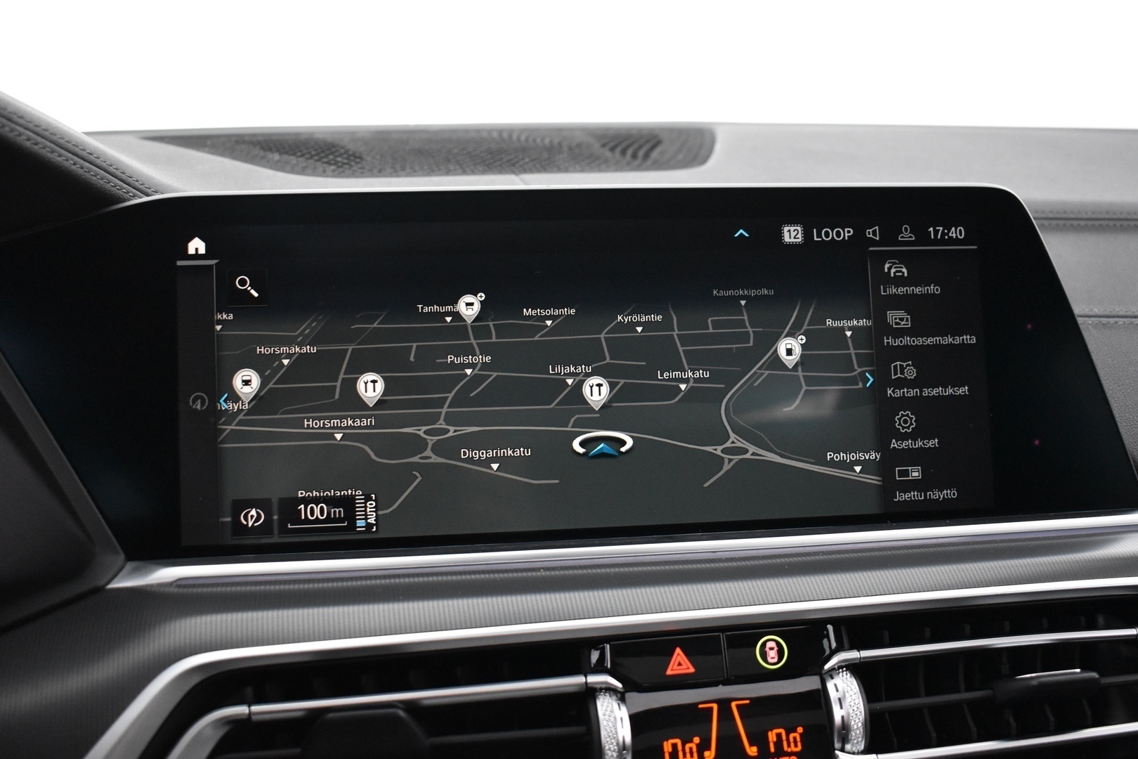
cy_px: 380
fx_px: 1233
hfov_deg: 49.6
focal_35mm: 39
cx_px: 569
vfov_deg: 34.2
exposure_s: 1/30
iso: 3200
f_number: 4
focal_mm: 26
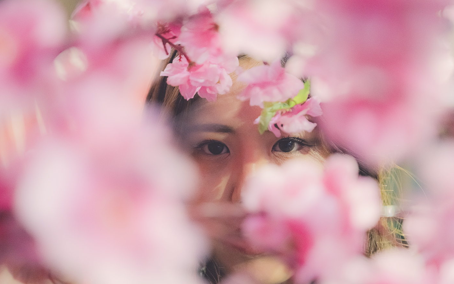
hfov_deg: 27.1
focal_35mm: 76
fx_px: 940
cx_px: 233
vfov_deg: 17.2
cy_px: 148
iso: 2500
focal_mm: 70
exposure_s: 1/30
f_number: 4.5
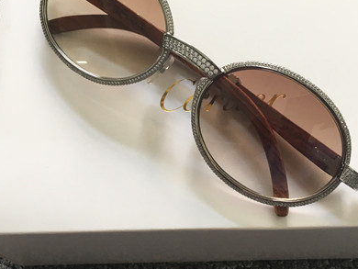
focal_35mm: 52
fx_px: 538
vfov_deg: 28.0
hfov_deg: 36.7
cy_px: 112
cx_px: 208
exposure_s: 1/33
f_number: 2.2
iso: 32
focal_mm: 4.15
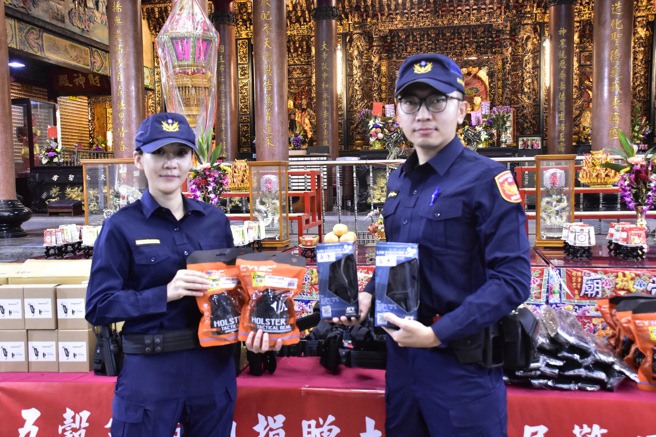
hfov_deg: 49.6
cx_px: 328
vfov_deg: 34.2
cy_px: 218
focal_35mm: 39
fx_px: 711
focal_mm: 26
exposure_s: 1/80
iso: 4000
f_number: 4.5
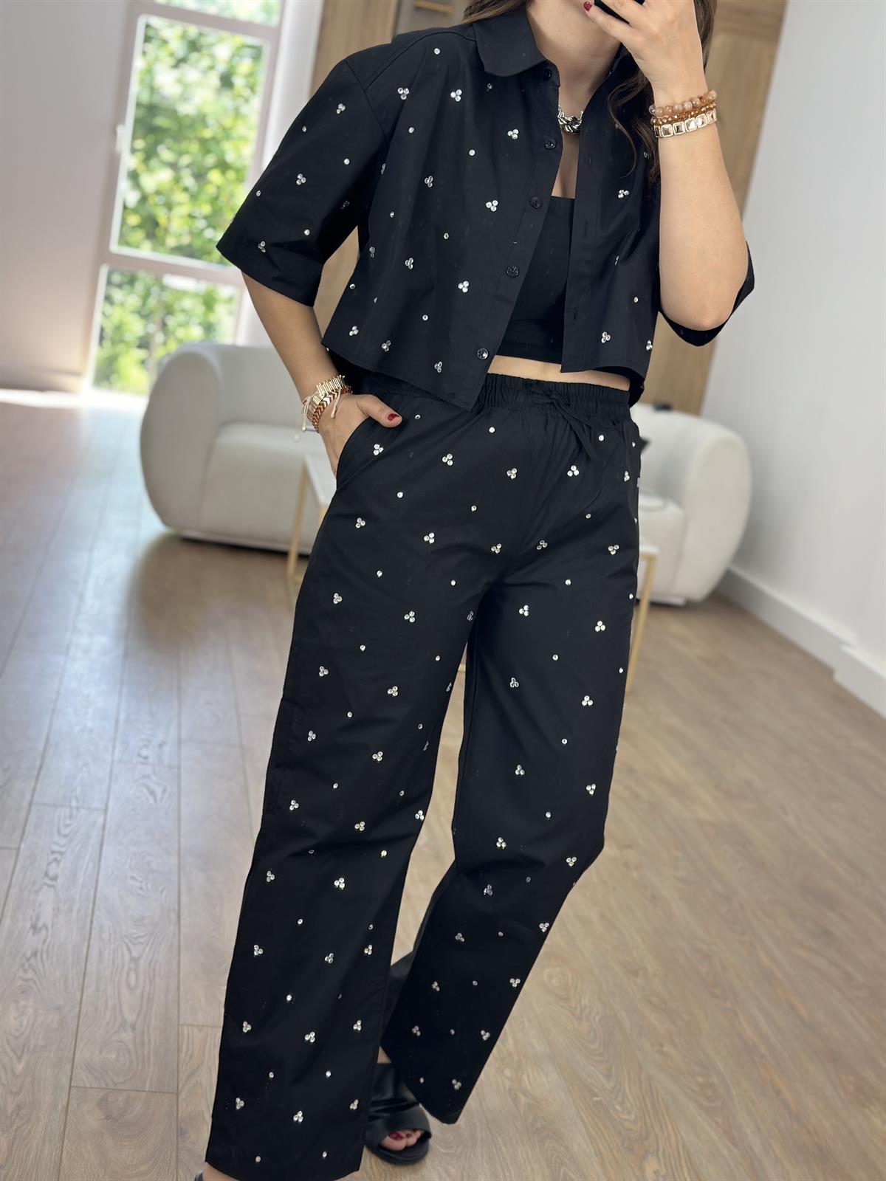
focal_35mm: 48
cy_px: 590
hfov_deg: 30.3
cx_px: 443
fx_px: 1638
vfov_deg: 39.7
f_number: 1.78
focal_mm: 6.86
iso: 80
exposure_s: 1/139
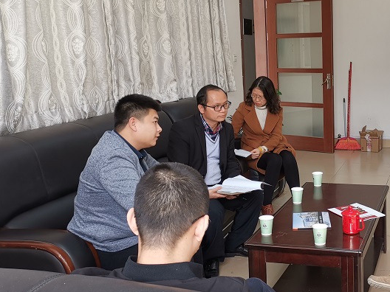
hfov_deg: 39.4
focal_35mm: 46
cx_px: 319
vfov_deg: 31.5
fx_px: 518
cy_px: 126
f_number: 1.8
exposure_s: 1/100
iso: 64
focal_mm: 4.75
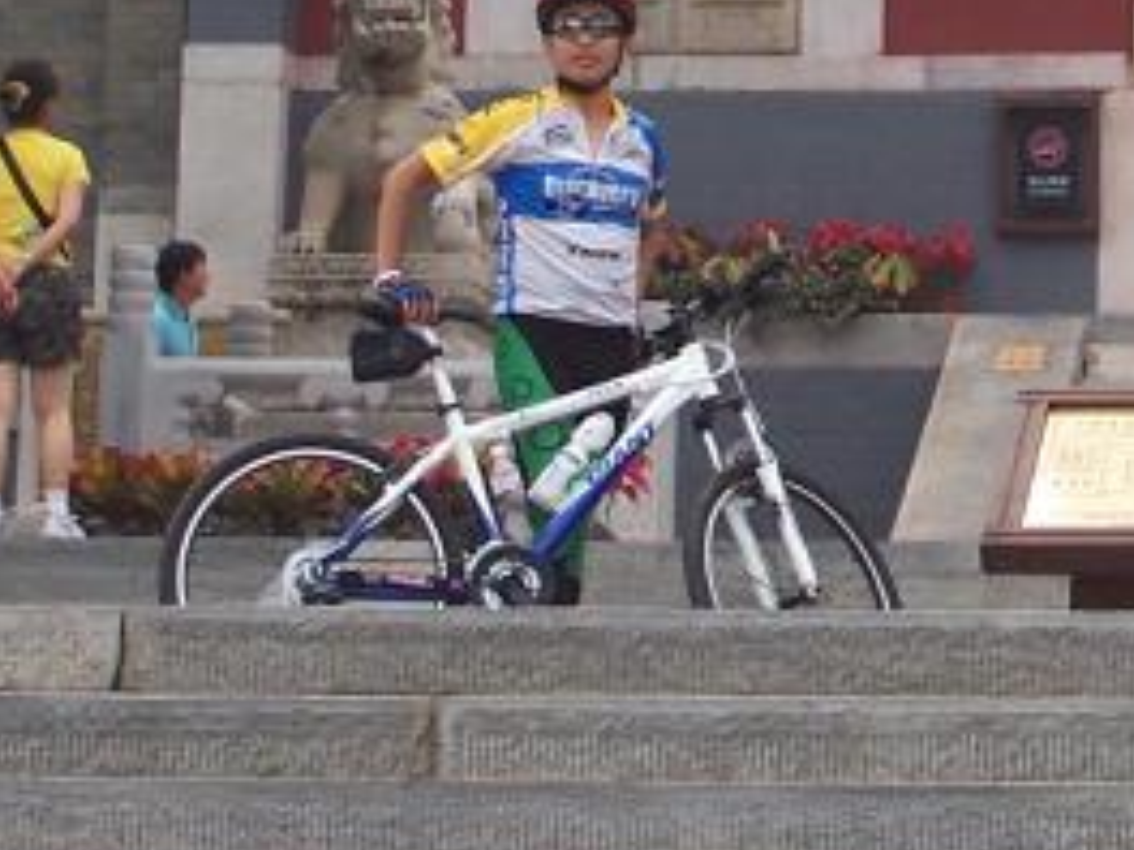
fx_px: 6355
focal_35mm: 194
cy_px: -73
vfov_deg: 7.6
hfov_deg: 10.1
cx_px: 1220
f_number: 3.2
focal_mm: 10.7
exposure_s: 1/500
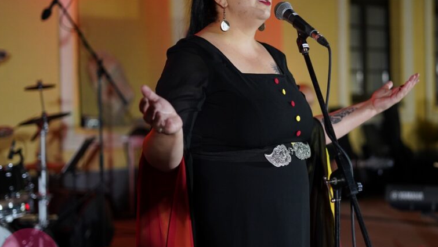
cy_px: 113
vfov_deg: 17.0
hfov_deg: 29.6
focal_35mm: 71
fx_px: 825
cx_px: 273
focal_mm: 50
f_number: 1.8
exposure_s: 1/400
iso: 2500
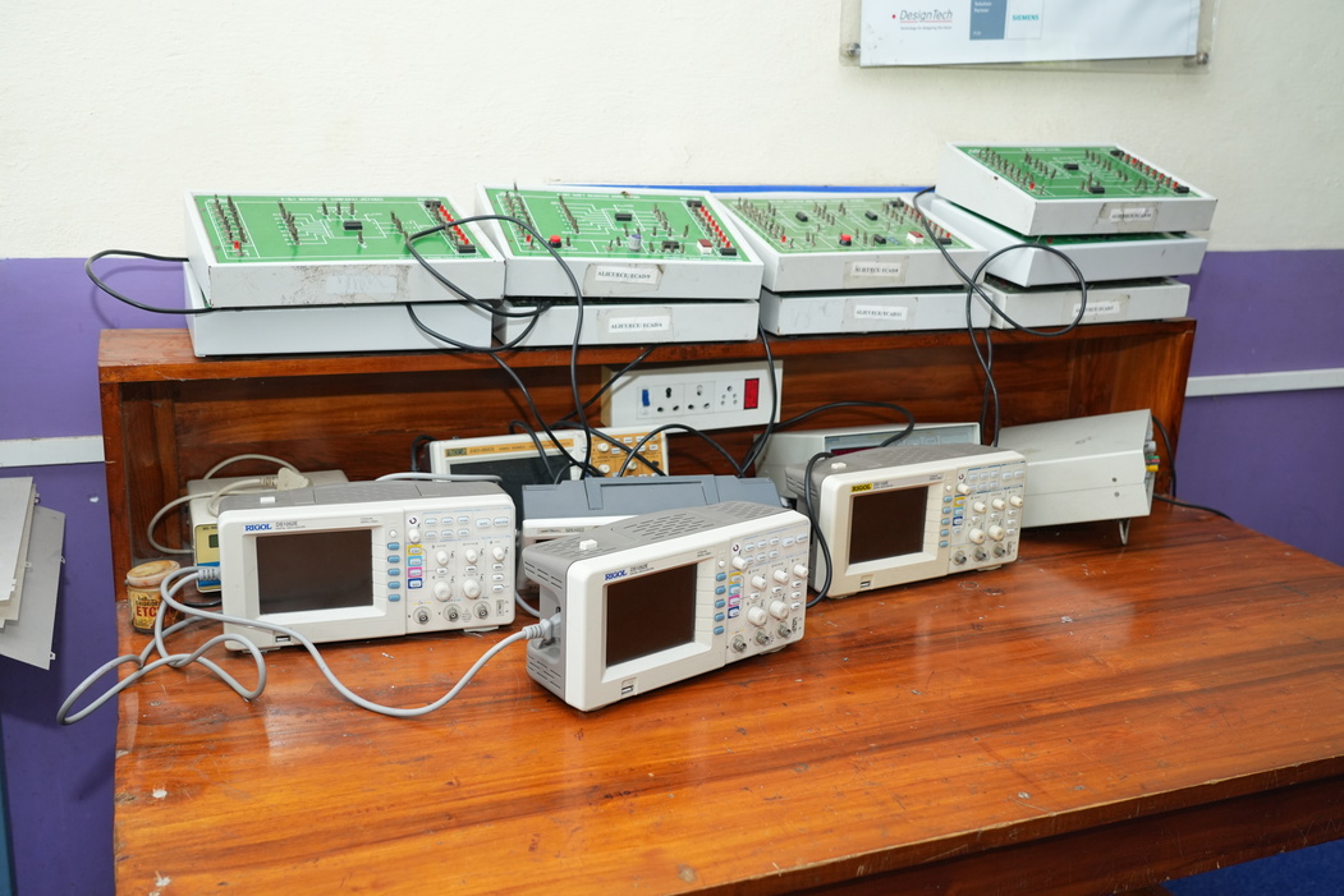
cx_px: 672
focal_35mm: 34
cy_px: 448
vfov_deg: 38.9
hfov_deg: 55.8
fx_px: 1269
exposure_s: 1/160
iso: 1250
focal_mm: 34
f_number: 4.5
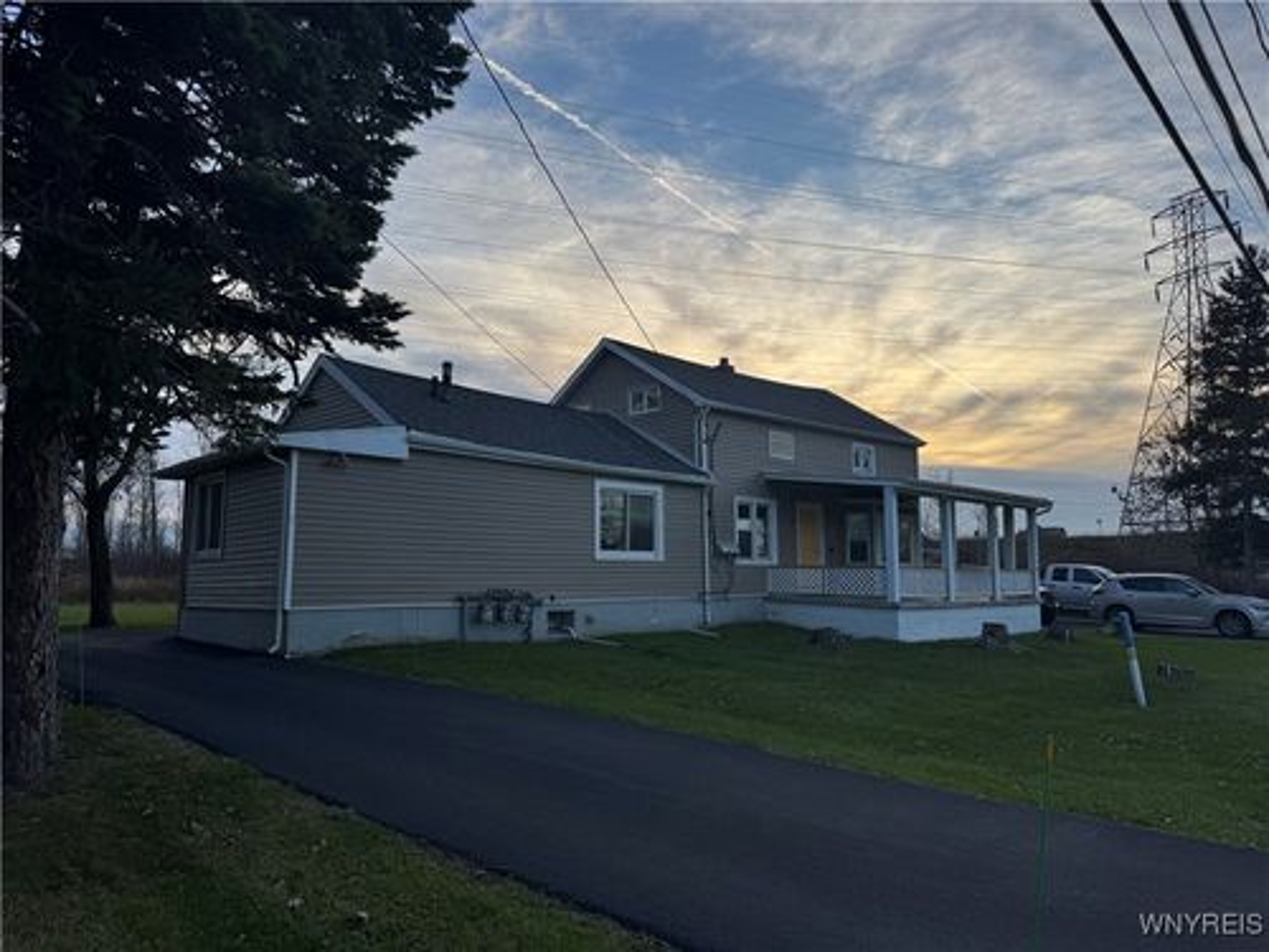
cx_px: 634
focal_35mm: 24
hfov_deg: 71.6
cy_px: 476
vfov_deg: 56.8
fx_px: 880
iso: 80
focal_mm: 6.76
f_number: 1.78
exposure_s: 1/1818
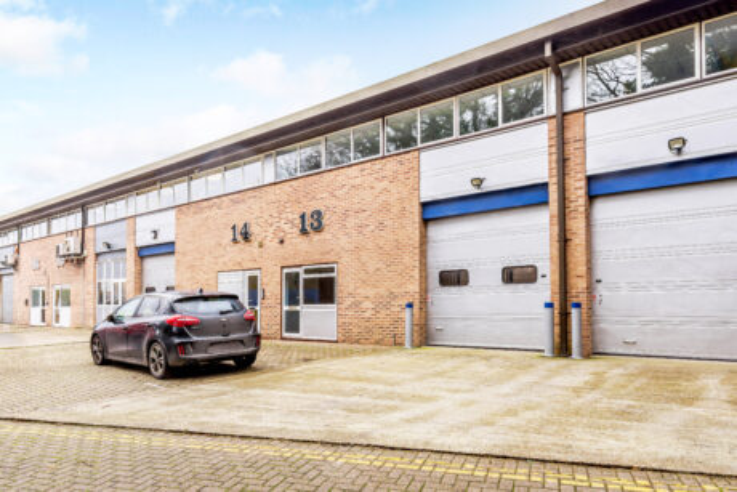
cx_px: 368
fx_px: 307
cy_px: 246
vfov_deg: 77.4
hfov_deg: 100.4
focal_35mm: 15
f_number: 8
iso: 100
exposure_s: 1/30
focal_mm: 10
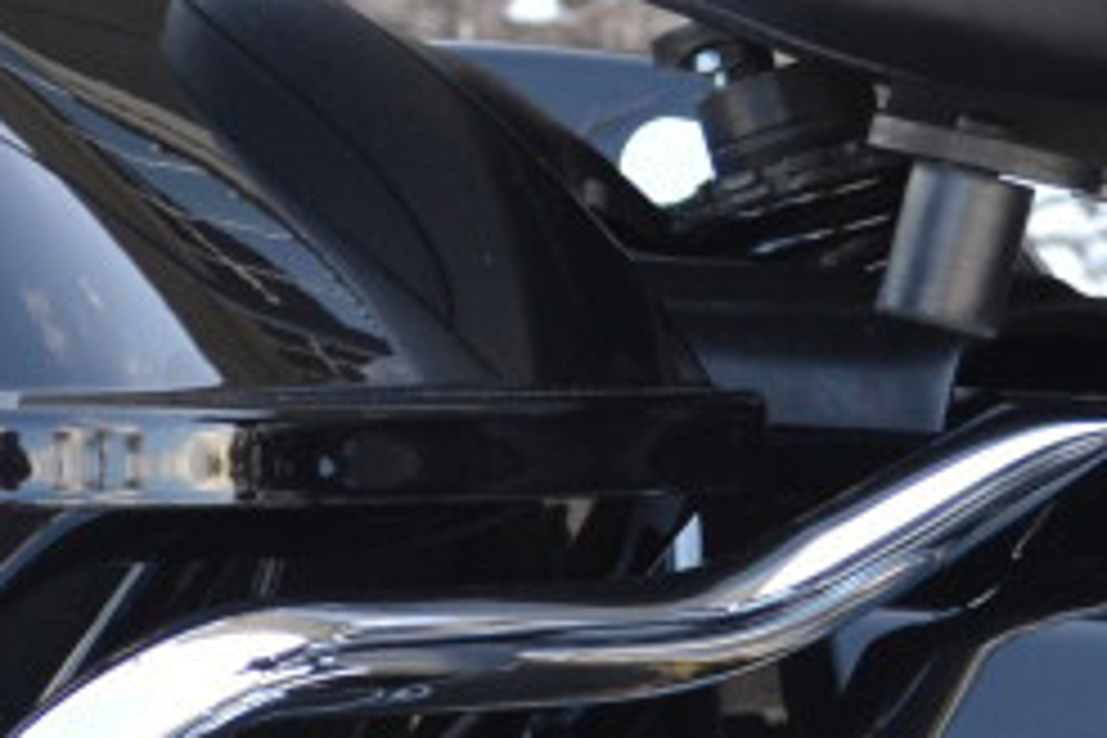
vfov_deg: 6.6
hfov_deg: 9.9
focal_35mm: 205
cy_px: 1166
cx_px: -297
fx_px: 6303
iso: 320
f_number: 5.6
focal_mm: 28
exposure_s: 1/125
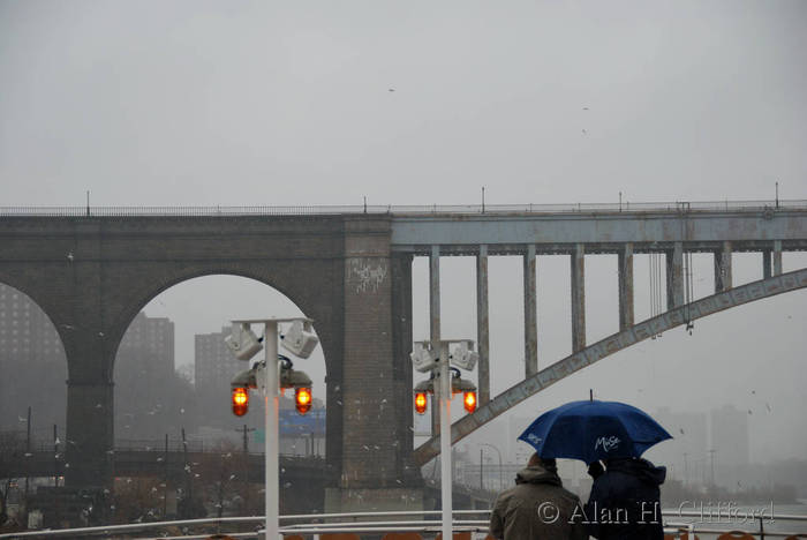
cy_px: 270
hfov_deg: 18.2
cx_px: 404
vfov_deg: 12.2
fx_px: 2524
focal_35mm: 112
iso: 250
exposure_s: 1/200
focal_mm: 75
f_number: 5.3
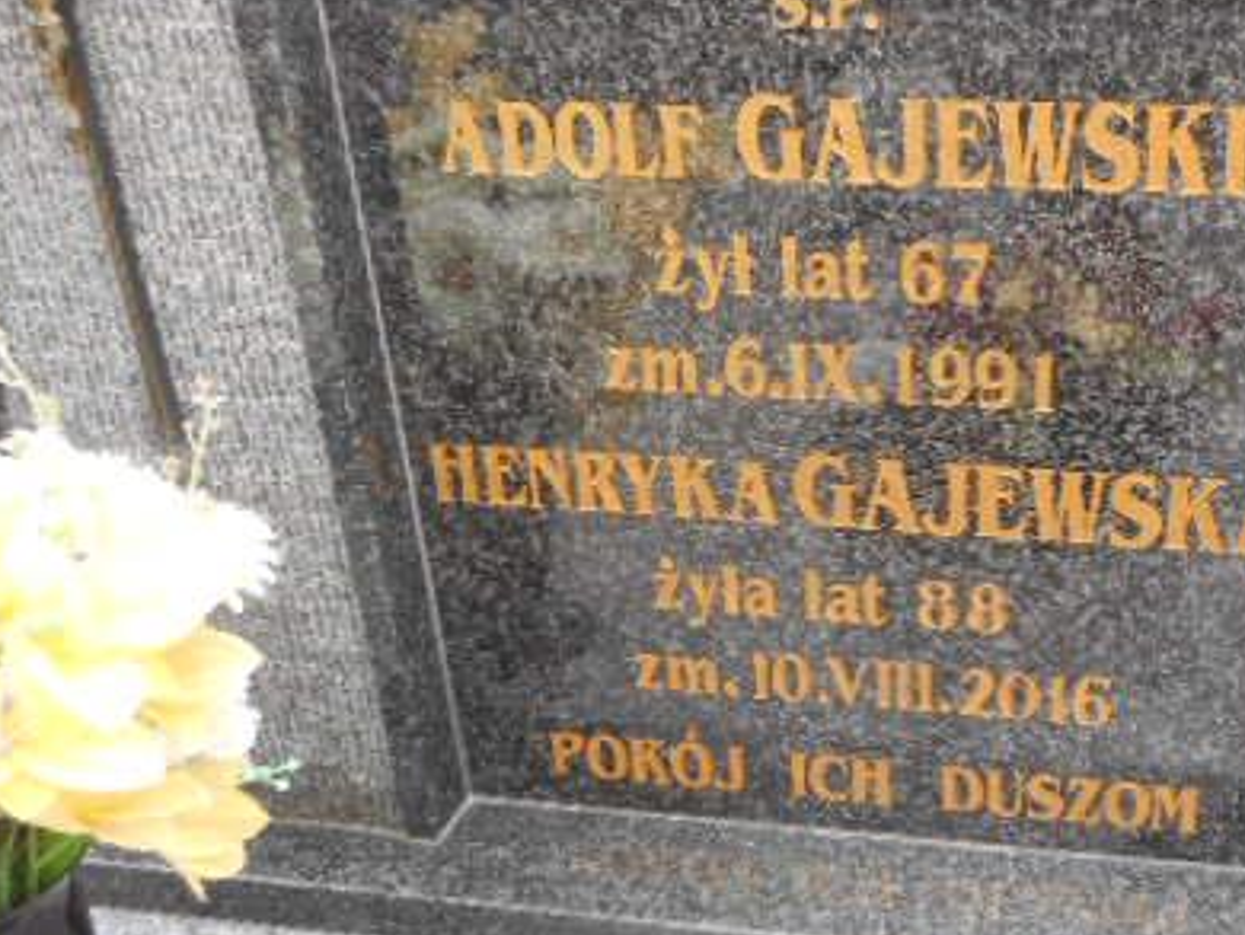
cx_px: 932
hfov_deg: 44.3
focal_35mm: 41
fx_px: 1476
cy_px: 485
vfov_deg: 35.2
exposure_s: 1/40
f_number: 3.7
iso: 80
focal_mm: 4.5
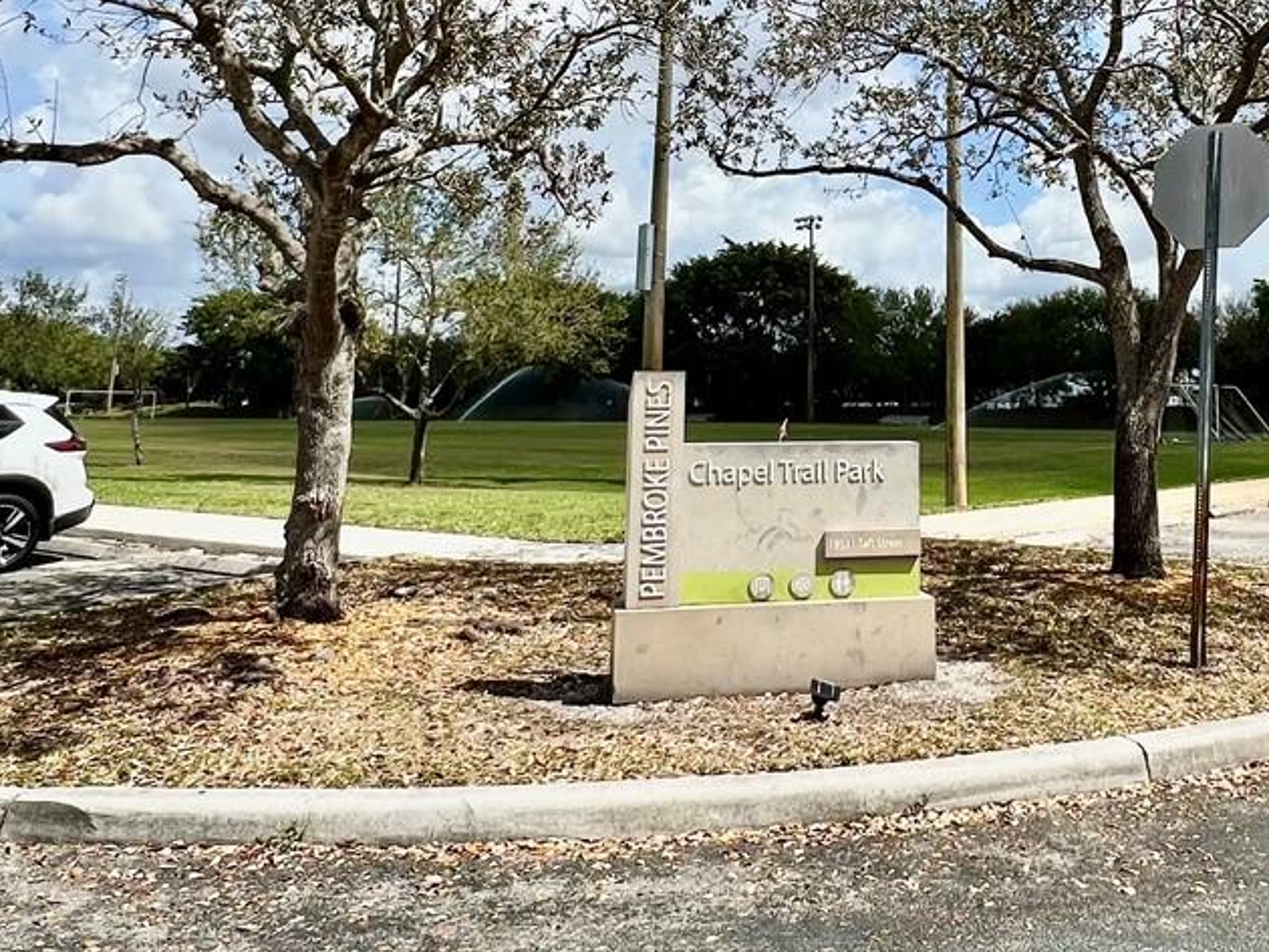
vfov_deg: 41.0
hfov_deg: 53.7
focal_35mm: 33
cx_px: 888
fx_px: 1210
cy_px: 177
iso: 32
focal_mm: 1.57
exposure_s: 1/2016
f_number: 1.8
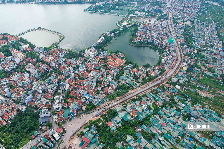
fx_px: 137
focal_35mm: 22
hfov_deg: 78.6
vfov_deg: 57.2
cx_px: 112
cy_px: 74
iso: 120
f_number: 2.8
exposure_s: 1/800
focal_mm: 8.38
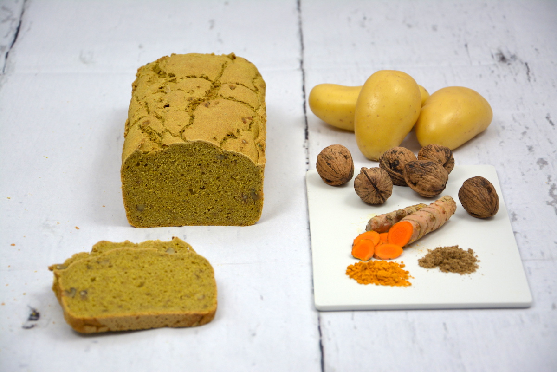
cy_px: 186
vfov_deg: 10.2
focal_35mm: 135
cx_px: 278
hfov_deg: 15.2
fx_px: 2089
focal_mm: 90
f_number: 5.6
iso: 400
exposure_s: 1/40
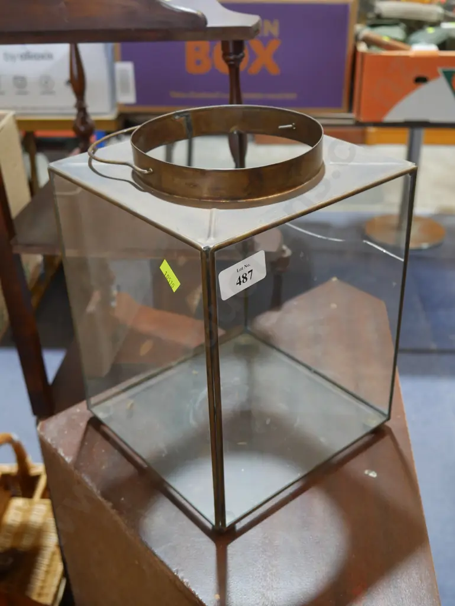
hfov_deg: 34.4
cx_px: 228
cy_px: 303
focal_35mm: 42
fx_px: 735
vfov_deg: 44.8
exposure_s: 1/60
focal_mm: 21
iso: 800
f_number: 4.6
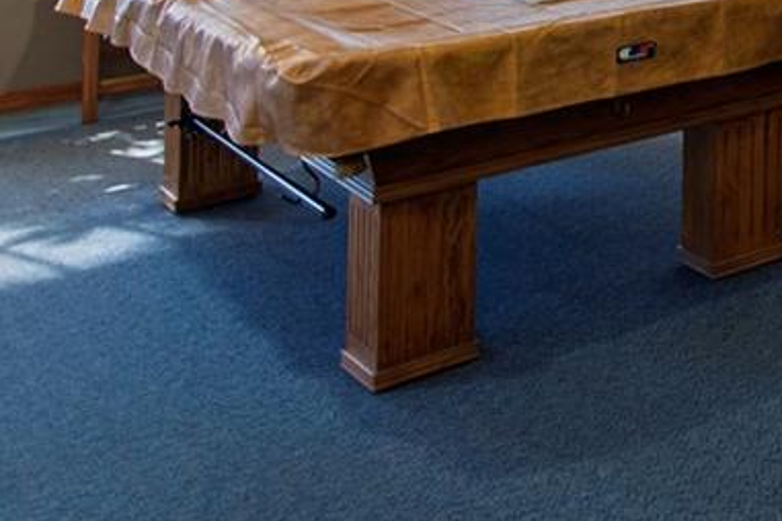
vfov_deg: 17.8
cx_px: 1379
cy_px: -380
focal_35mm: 63
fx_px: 1368
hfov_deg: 21.6
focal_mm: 15
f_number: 2.8
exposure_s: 1/15
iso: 100
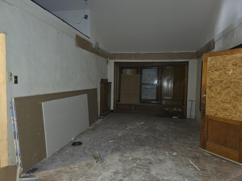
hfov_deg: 73.9
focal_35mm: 23
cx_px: 121
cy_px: 90
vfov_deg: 58.9
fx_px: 161
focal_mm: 6.3
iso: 400
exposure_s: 1/12
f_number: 1.7
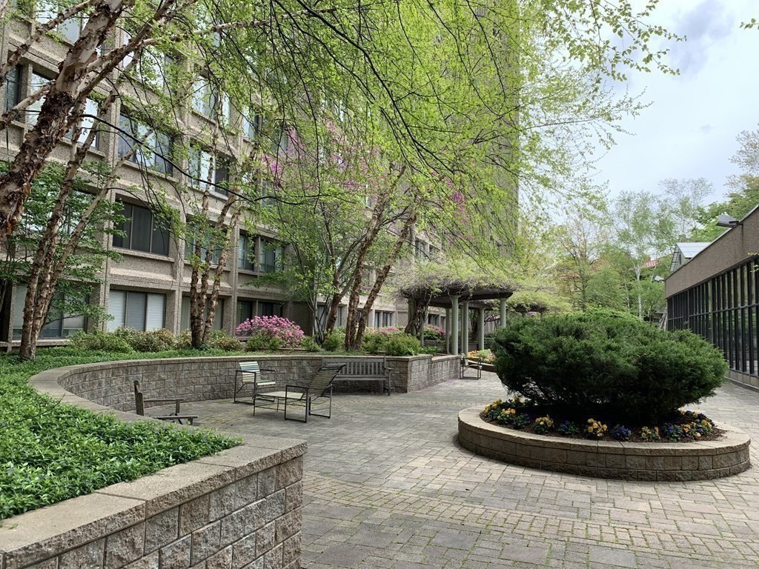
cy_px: 284
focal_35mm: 26
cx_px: 380
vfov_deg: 53.1
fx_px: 570
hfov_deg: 67.3
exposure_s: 1/534
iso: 25
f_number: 1.8
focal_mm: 4.25
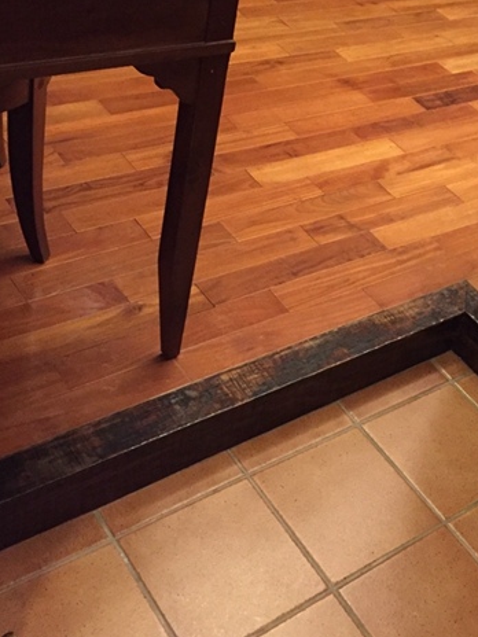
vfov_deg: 38.0
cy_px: 239
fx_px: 921
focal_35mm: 50
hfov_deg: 28.7
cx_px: 357
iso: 250
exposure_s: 1/15
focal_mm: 4.15
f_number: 2.2
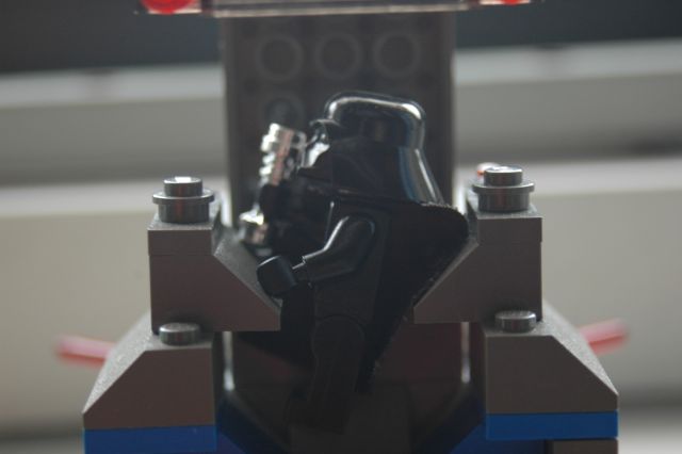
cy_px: 227
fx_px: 2272
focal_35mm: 120
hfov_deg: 17.1
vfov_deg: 11.4
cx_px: 341
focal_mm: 80
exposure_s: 1/50
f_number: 5.6
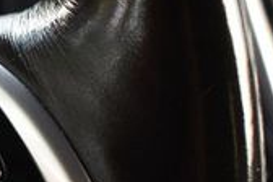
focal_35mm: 164
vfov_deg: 8.3
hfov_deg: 12.0
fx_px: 1244
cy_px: 171
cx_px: -130
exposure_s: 1/125
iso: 1400
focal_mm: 29
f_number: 4.2
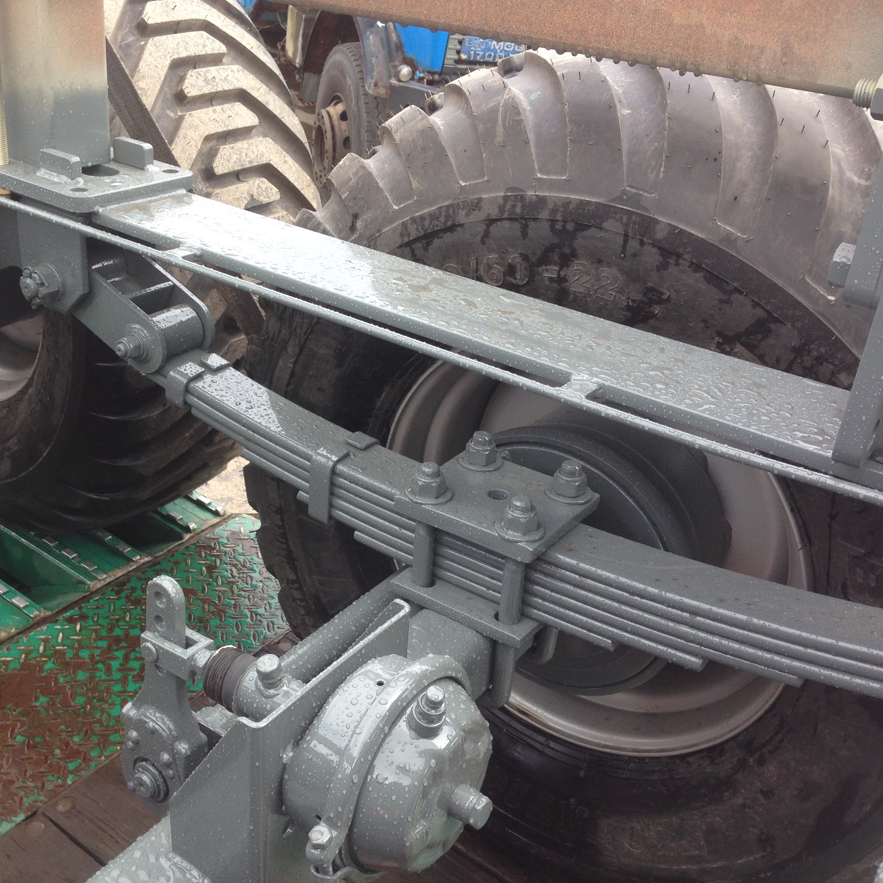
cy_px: 441
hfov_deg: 42.7
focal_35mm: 39
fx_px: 1126
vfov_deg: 42.8
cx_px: 368
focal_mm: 4.12
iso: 50
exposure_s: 1/288
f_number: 2.4
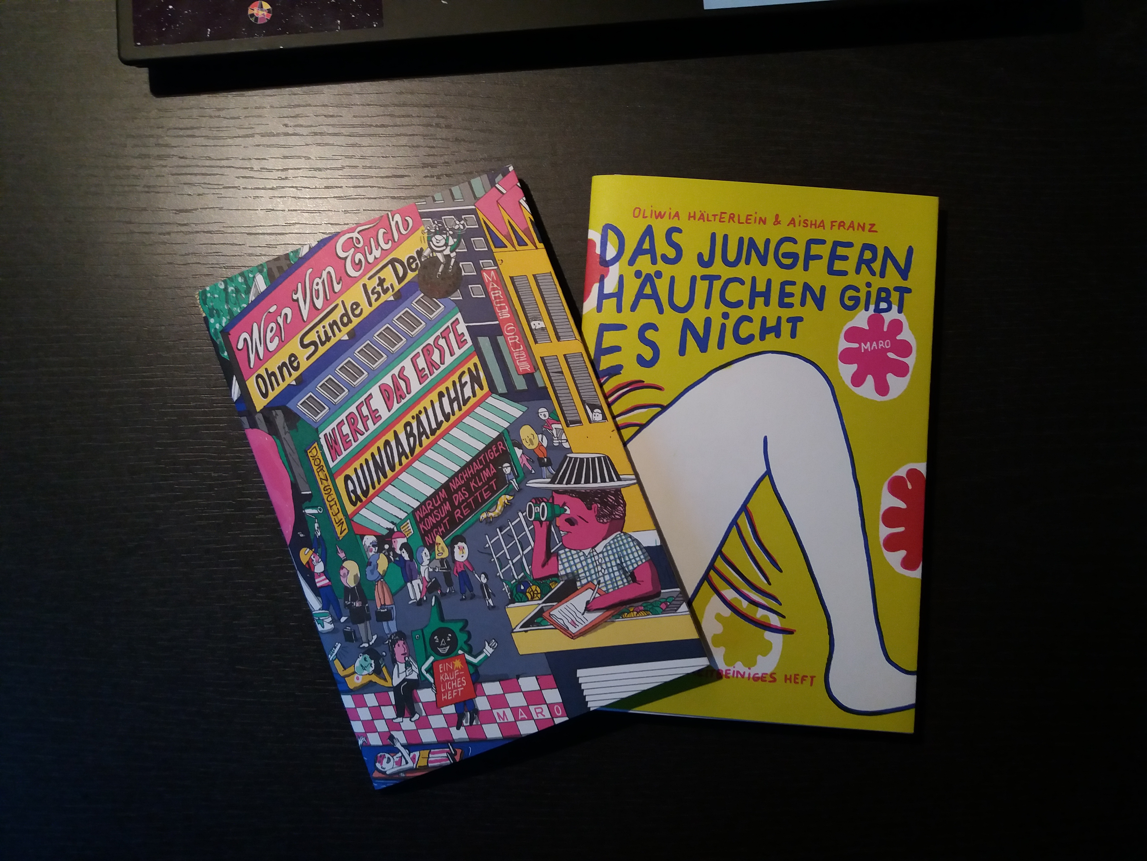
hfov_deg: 63.4
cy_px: 430
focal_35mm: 28
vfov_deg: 49.7
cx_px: 574
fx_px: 928
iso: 160
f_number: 1.9
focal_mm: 3.7
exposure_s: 1/33
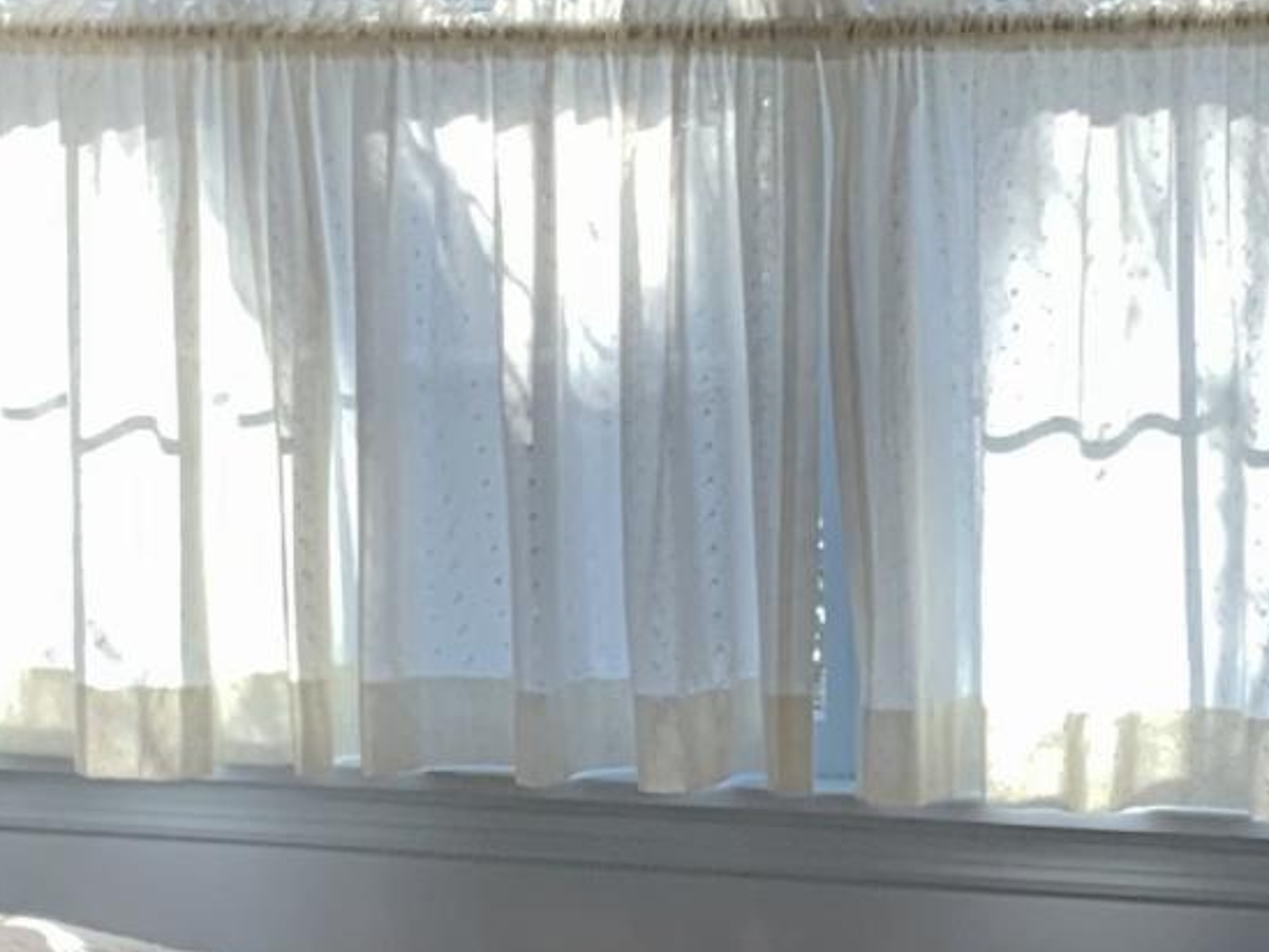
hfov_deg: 13.9
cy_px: 765
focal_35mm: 142
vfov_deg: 10.4
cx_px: 906
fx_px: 5207
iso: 40
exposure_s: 1/120
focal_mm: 4.25
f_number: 1.8
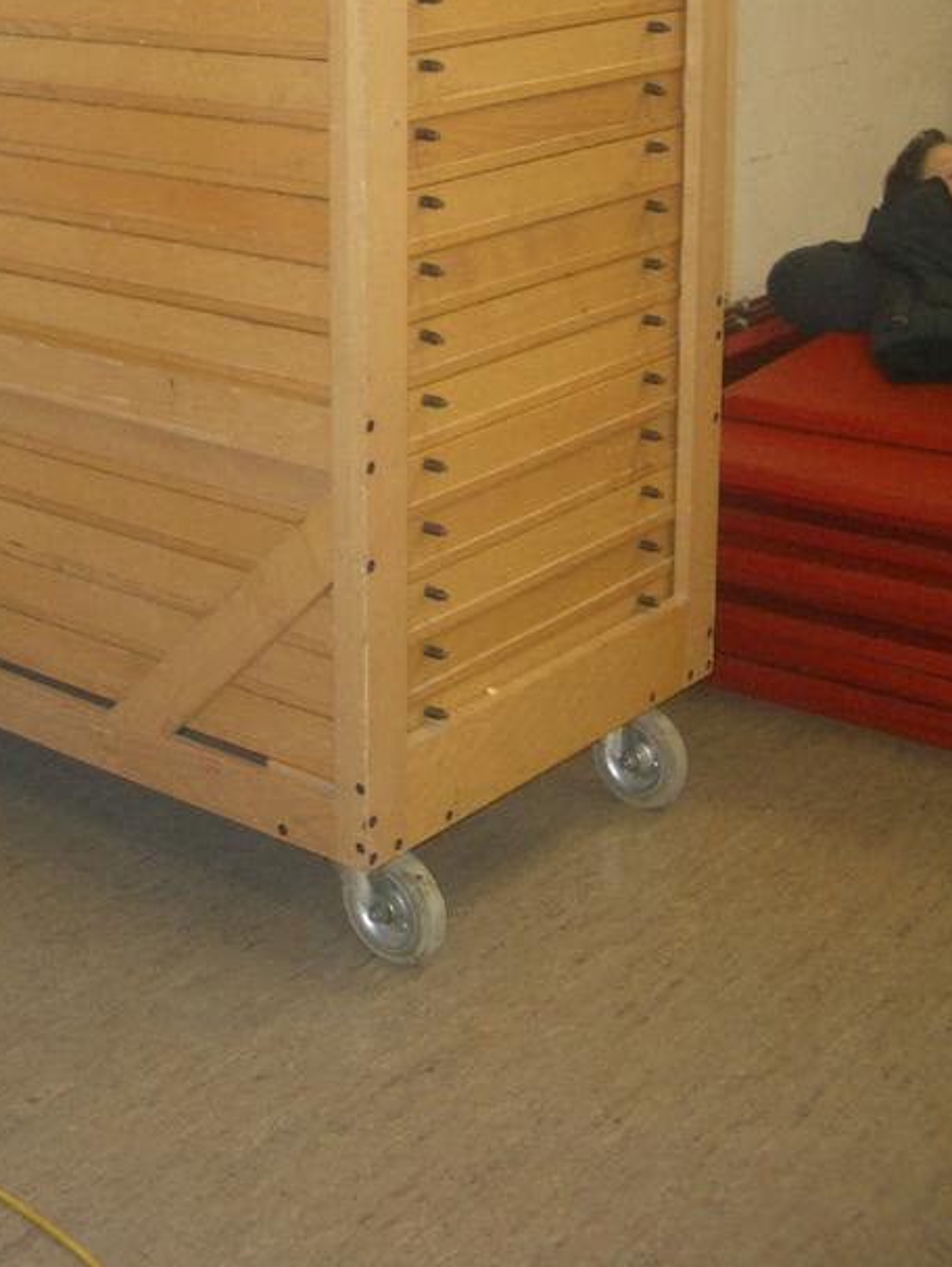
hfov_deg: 24.5
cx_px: 223
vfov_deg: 31.6
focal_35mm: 59
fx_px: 2161
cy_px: 215
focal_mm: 5.8
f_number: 2.6
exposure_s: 1/60
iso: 100
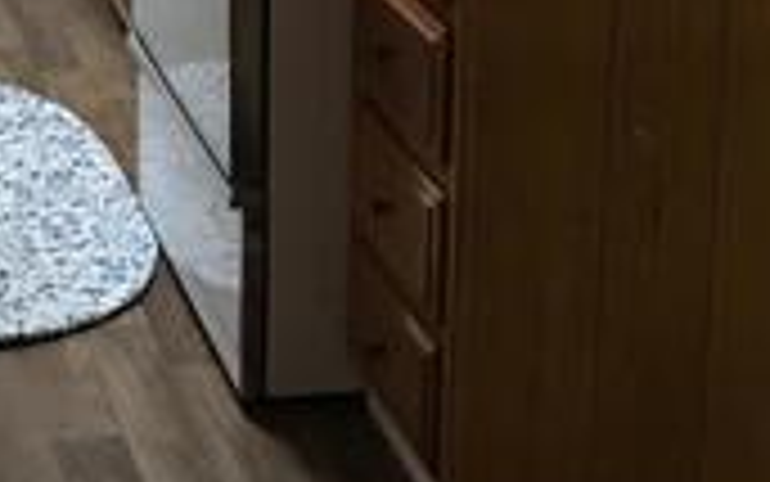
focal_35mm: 111
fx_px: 2330
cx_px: -14
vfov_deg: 11.4
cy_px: -189
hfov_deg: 18.3
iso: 64
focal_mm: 3.99
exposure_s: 1/15
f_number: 1.8
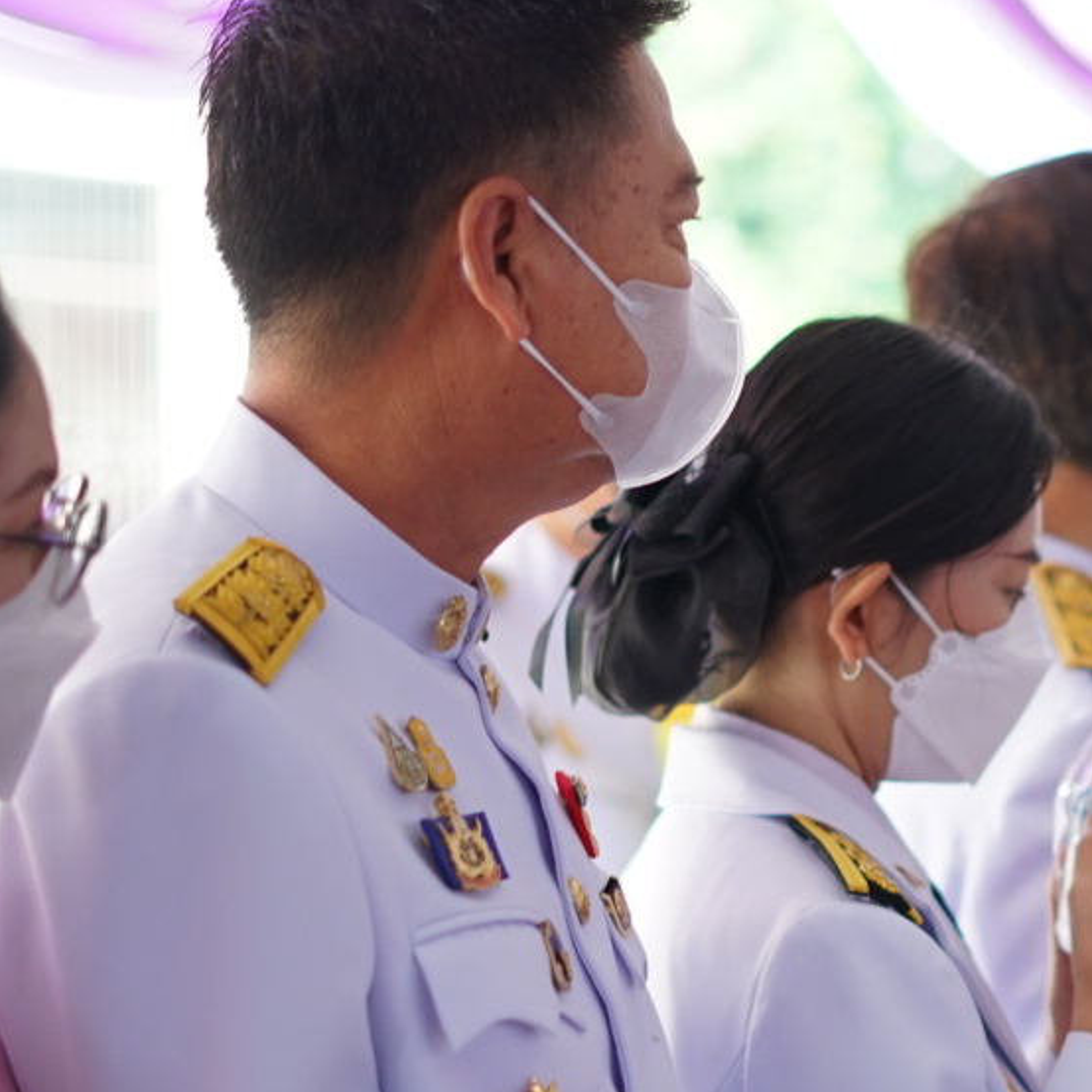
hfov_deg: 13.8
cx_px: 1165
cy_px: 743
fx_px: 4426
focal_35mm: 124
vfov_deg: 14.0
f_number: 1.8
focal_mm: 50
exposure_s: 1/125
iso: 400
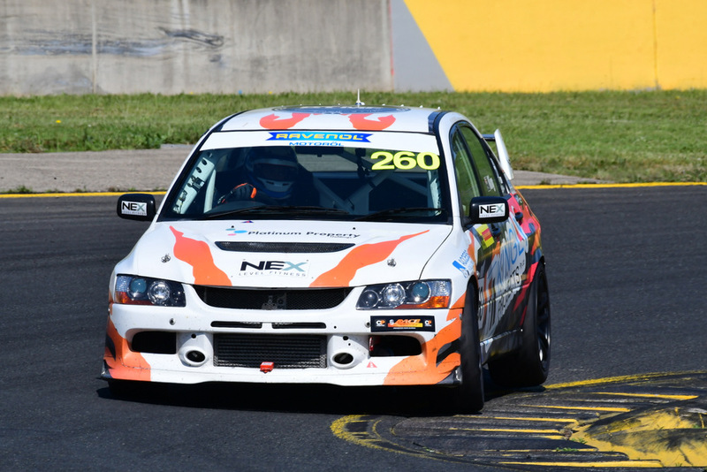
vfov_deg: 2.0
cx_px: 354
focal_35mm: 675
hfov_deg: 3.1
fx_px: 13260
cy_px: 236
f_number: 13
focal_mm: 450
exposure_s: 1/640
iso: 400
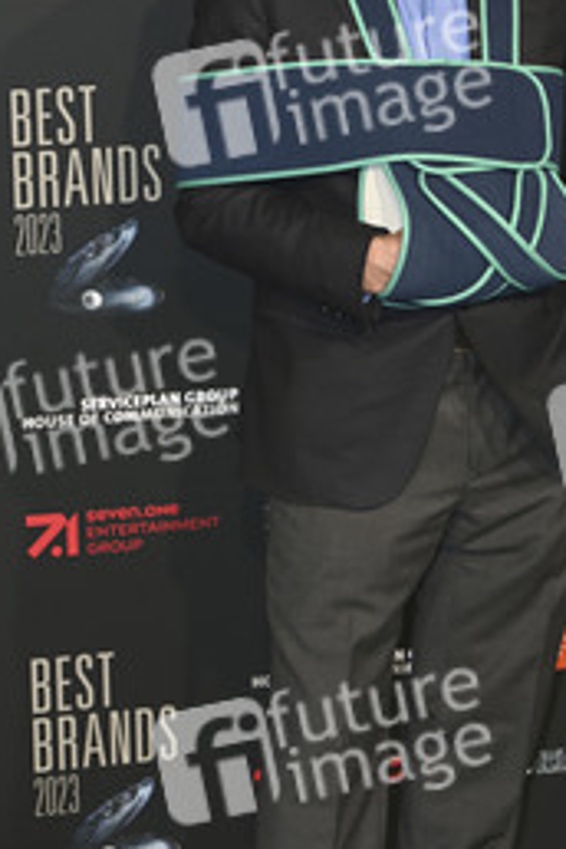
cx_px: 418
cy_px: 253
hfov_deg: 9.5
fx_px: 3396
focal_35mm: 144
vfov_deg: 14.2
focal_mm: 93
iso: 1000
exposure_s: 1/125
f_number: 6.3
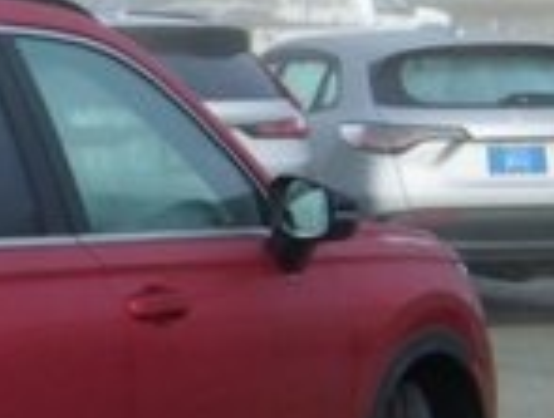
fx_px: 3481
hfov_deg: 8.8
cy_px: 358
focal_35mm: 217
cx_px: -407
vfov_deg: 6.9
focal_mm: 9
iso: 100
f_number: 3.8
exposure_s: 1/125
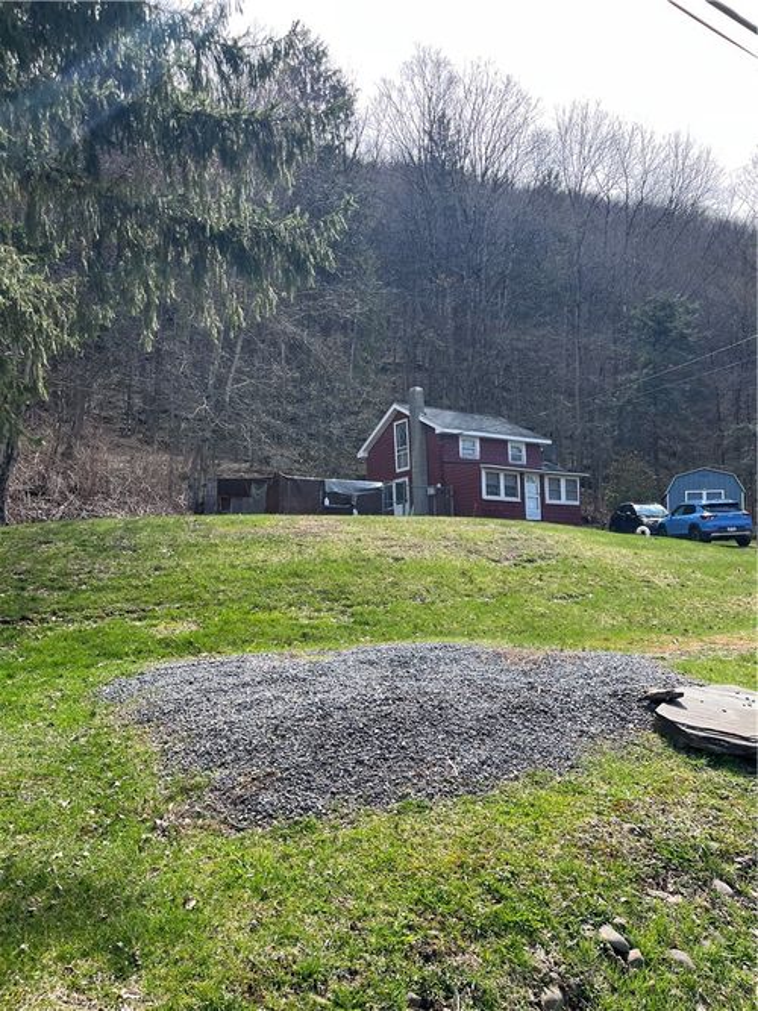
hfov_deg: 53.0
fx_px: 759
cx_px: 379
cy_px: 506
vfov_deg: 67.3
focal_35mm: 26
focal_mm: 5.1
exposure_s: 1/1422
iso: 50
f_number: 1.6
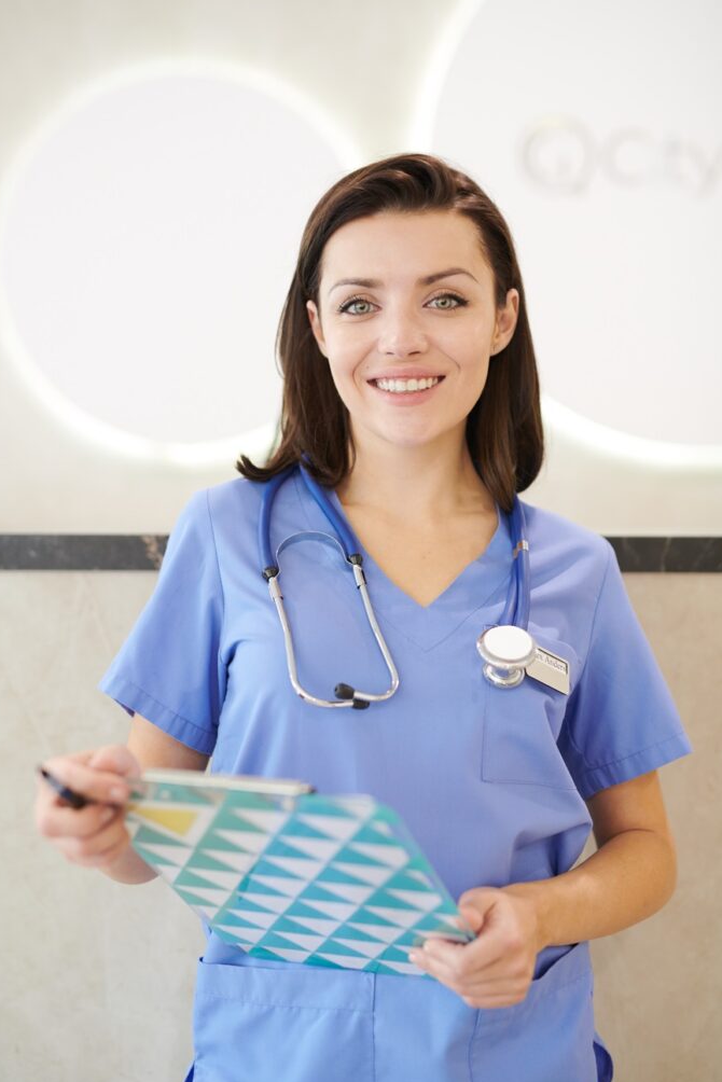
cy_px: 543
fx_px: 1533
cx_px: 358
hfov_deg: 26.5
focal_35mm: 51
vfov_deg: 38.9
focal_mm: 50
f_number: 2.2
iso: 800
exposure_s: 1/160
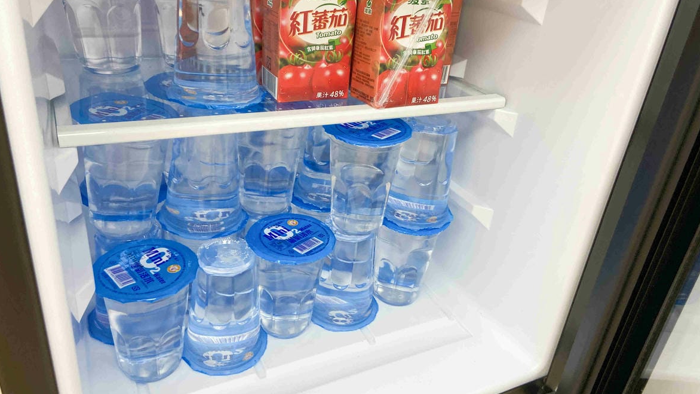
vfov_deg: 40.1
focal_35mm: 29
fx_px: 538
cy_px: 181
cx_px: 346
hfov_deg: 66.1
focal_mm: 4.25
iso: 125
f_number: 1.8
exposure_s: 1/120
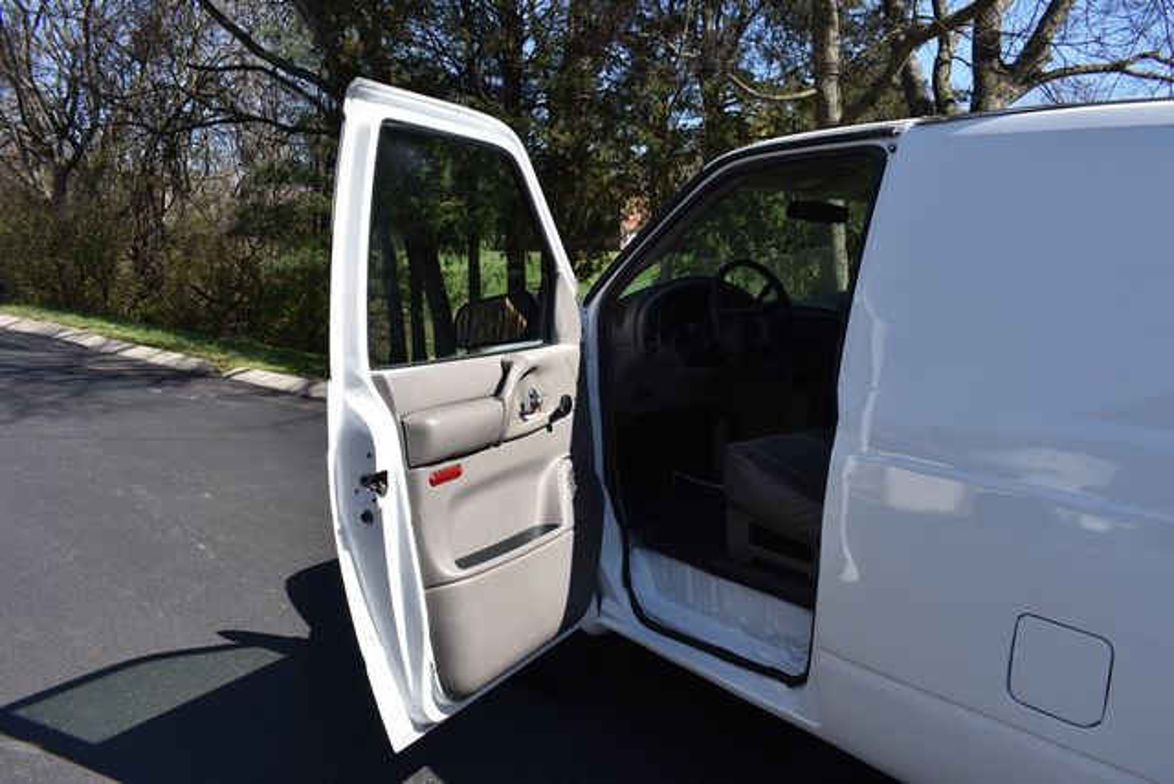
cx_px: 587
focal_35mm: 27
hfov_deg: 67.4
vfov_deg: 48.0
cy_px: 392
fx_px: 881
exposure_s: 1/250
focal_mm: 18
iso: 125
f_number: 8
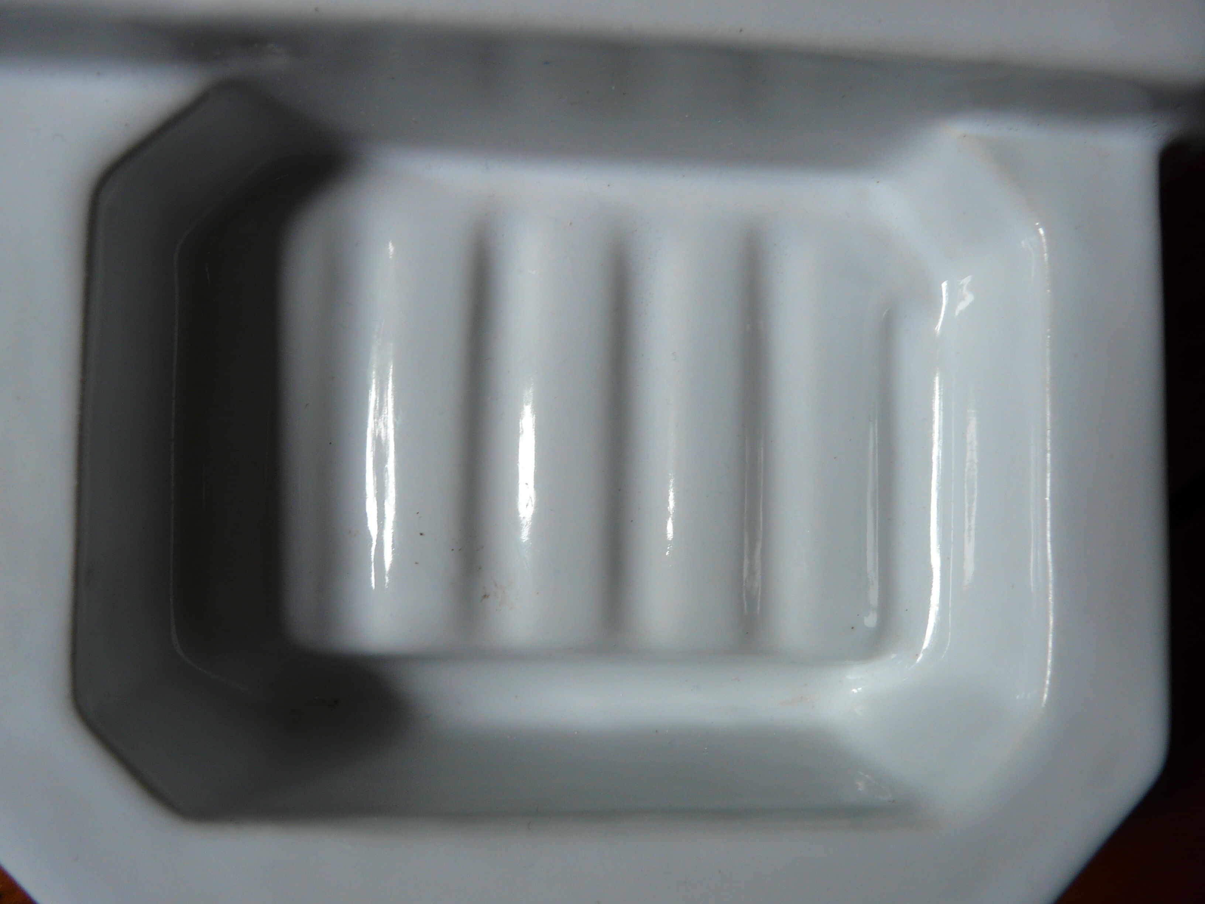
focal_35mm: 28
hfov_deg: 63.4
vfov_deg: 49.7
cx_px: 602
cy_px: 452
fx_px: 975
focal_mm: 4.6
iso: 100
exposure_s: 1/30
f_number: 2.8
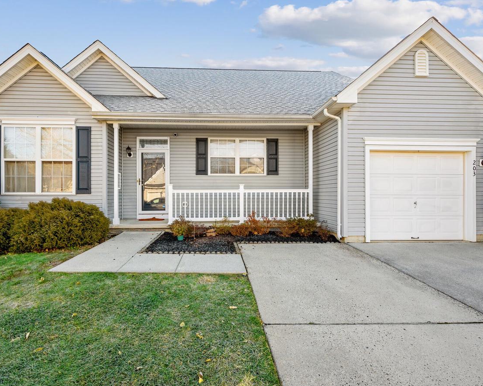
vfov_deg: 76.9
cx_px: 224
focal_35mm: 17
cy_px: 187
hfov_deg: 89.5
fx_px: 243
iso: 200
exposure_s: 1/125
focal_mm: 14
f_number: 8
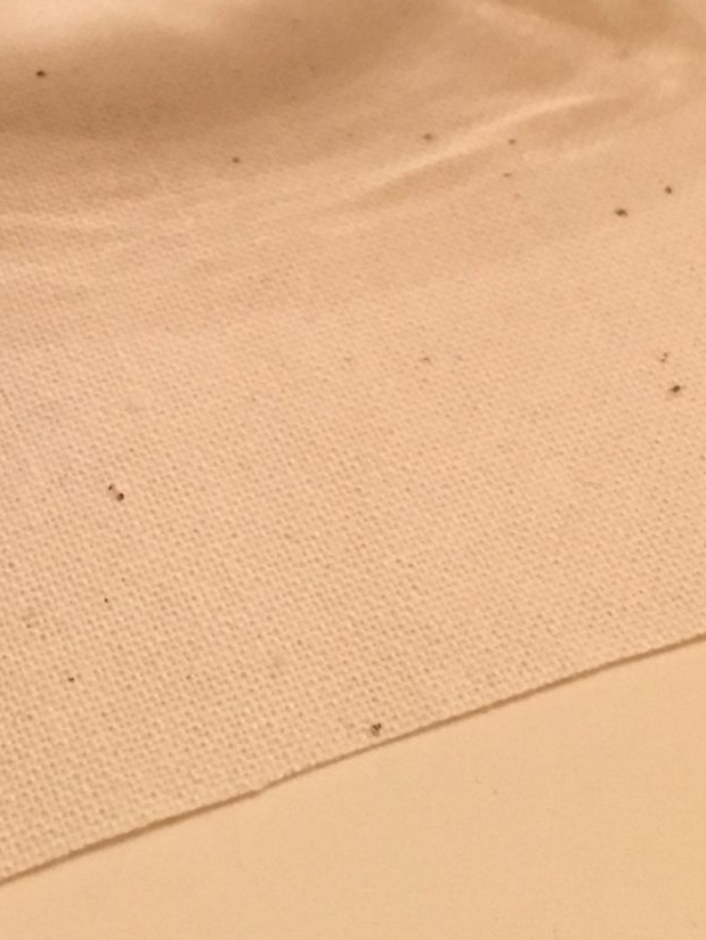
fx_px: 2447
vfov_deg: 20.9
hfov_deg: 15.9
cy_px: -48
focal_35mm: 90
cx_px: -84
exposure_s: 1/30
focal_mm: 4.15
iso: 125
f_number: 2.2
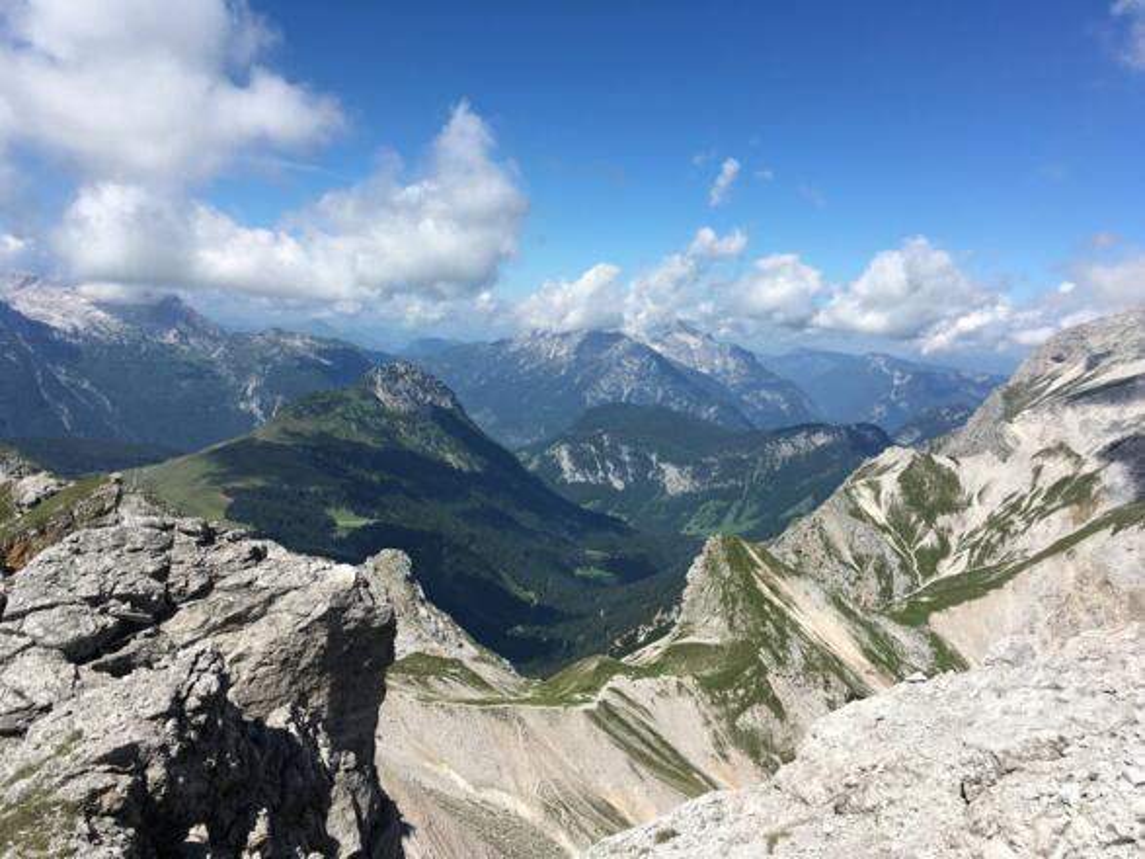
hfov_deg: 61.7
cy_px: 430
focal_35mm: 29
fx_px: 959
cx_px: 572
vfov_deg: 48.2
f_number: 2.2
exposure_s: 1/1972
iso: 25
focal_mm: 4.15
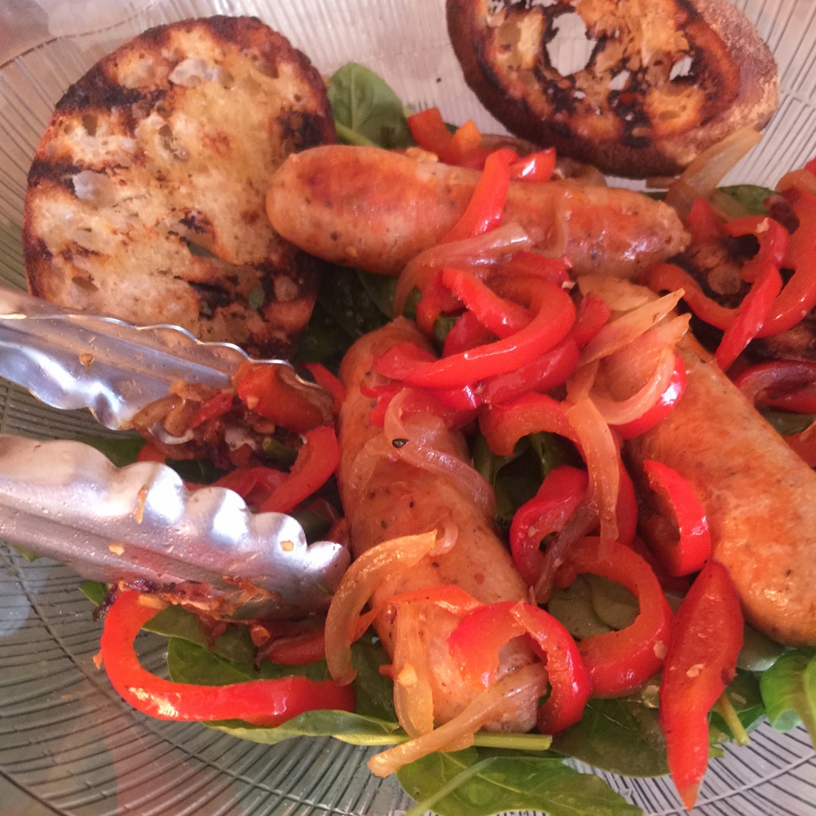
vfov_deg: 47.2
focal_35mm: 35
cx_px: 441
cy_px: 405
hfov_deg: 47.2
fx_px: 933
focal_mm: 4.15
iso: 100
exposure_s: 1/4
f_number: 2.2
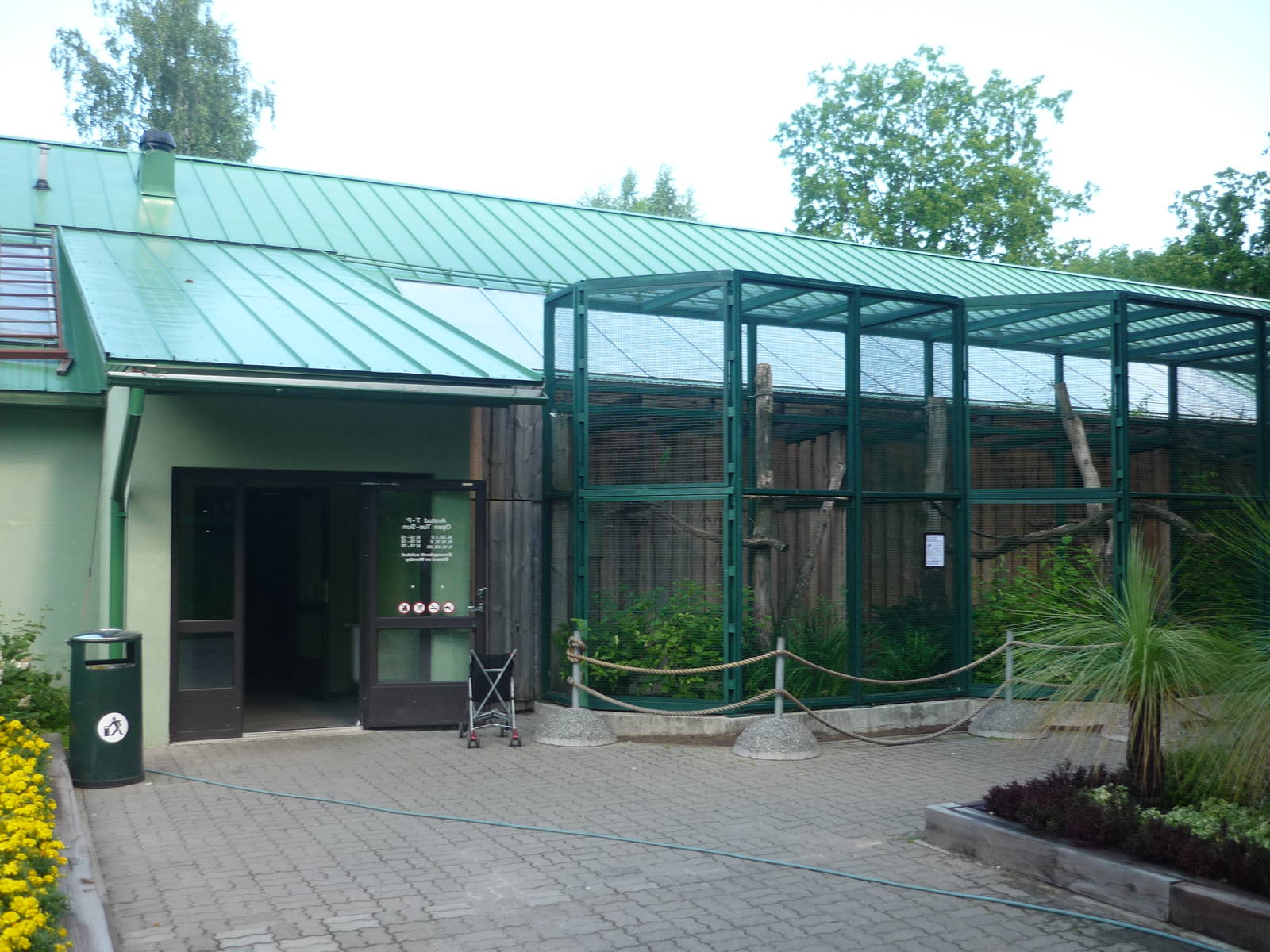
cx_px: 635
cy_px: 476
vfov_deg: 42.9
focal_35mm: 33
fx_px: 1211
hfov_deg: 55.4
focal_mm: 5.5
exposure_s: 1/125
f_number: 2.8
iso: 100
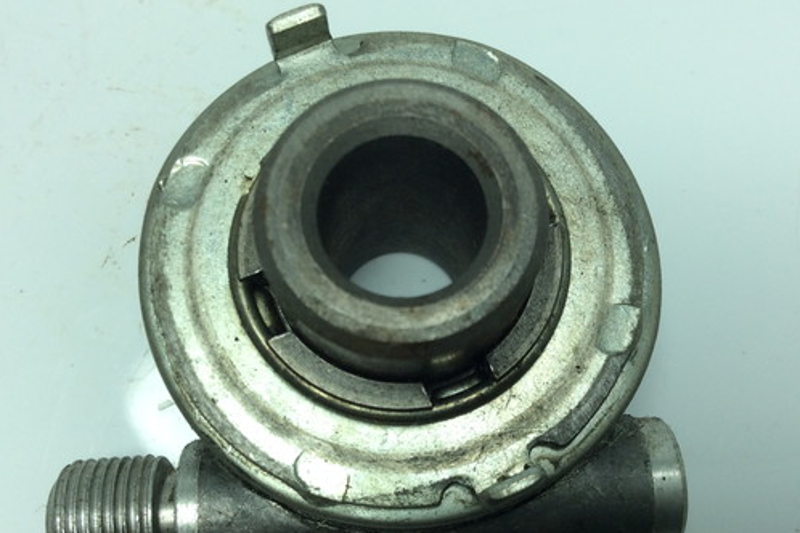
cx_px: 427
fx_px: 889
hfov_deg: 48.4
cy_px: 323
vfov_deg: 33.3
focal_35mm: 40
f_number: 2.4
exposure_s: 1/379
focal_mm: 3.3
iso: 32
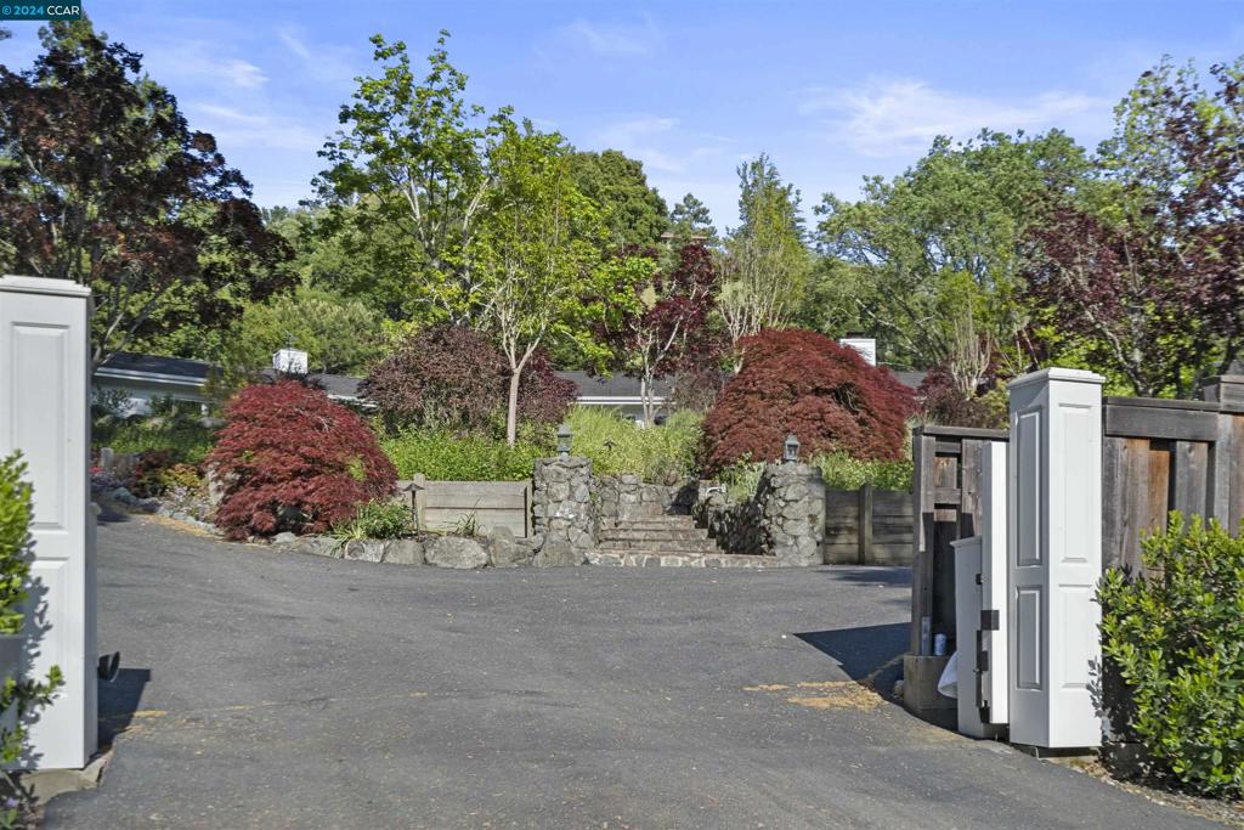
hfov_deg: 54.4
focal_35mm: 35
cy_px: 415
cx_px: 622
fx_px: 1210
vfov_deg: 37.9
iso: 800
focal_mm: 35
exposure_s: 1/1600
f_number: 4
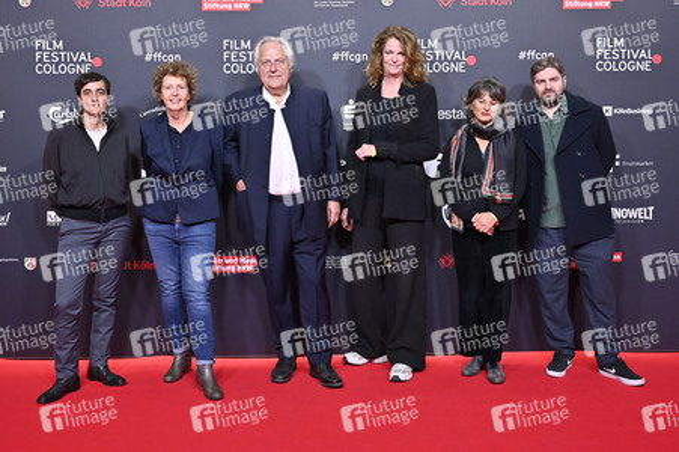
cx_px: 340
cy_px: 226
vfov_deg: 39.9
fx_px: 622
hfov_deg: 57.3
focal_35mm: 33
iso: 1000
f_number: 4.5
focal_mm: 33
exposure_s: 1/200
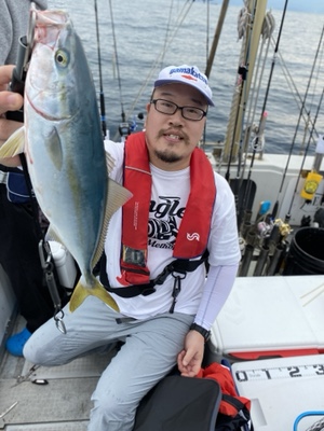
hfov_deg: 53.1
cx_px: 162
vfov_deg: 67.3
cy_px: 216
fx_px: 324
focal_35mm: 26
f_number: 1.8
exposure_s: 1/998
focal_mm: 4.25
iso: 32
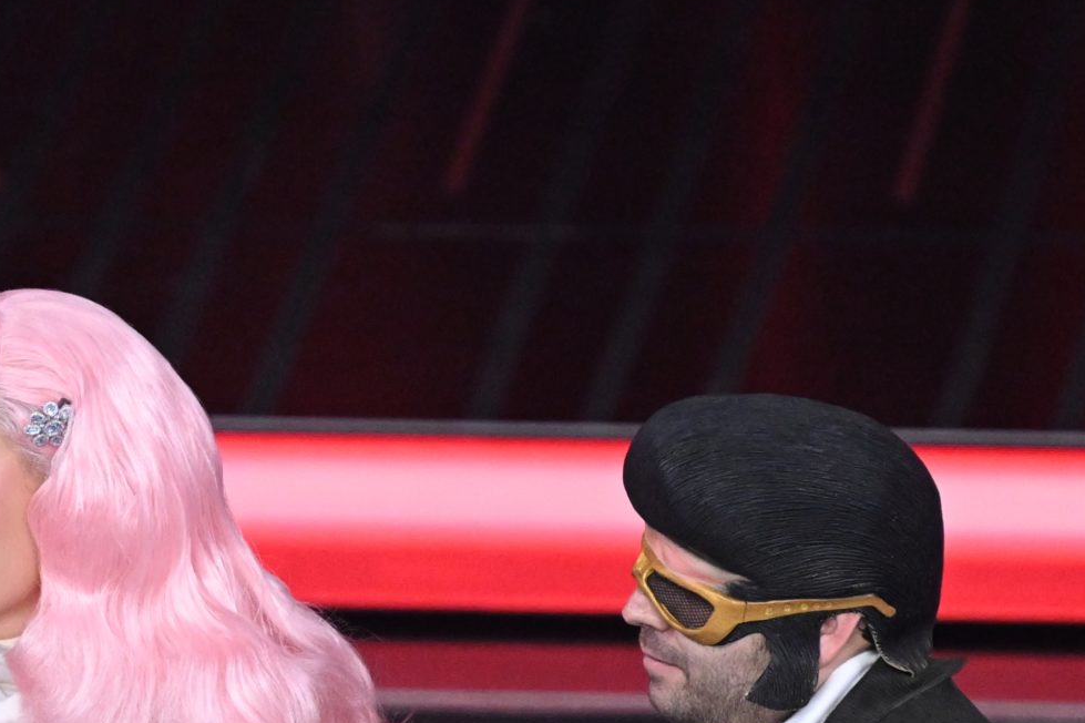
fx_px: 27175
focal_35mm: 902
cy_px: 811
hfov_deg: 2.3
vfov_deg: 1.5
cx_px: 136
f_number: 4
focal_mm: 230
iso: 3200
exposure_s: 1/250
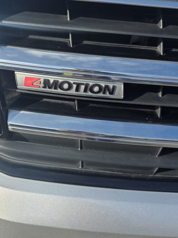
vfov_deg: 63.2
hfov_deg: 49.6
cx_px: 79
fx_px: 192
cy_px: 103
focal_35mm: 28
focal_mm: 6.25
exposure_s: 1/4057
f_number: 1.7
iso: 80
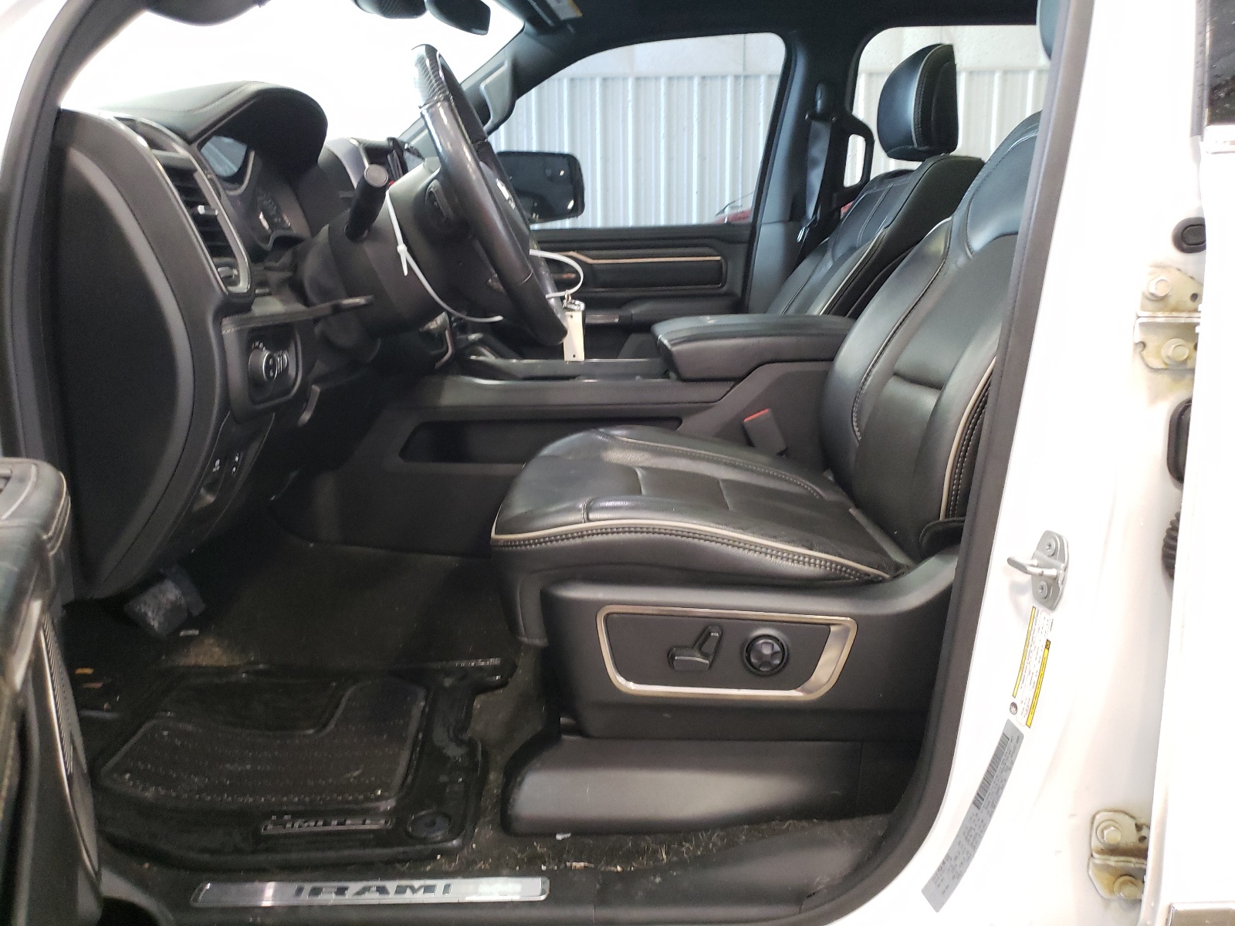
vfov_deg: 53.1
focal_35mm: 26
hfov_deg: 67.3
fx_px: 928
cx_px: 618
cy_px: 463
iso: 327
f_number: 1.5
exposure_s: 1/60.2
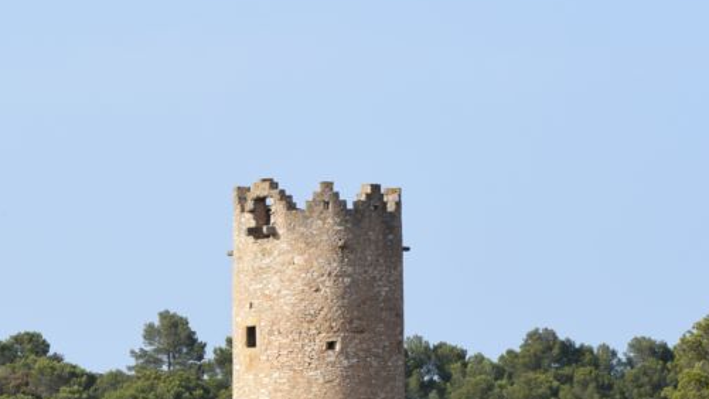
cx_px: 112
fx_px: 5434
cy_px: 393
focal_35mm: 289
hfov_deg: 7.5
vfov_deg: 4.2
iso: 400
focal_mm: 90
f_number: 8
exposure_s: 1/1000
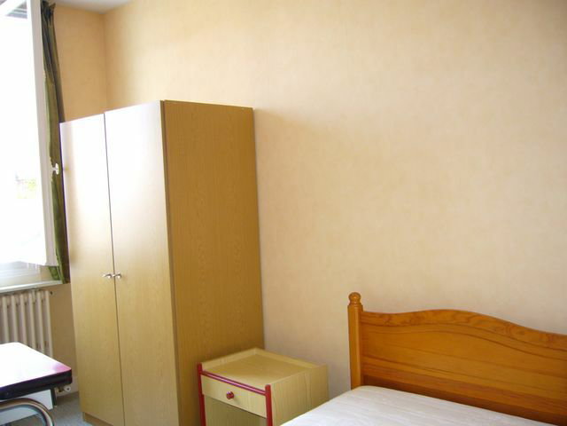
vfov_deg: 40.7
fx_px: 573
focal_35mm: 35
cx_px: 284
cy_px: 213
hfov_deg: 52.6
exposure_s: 1/30
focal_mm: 5.8
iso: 100
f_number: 2.8
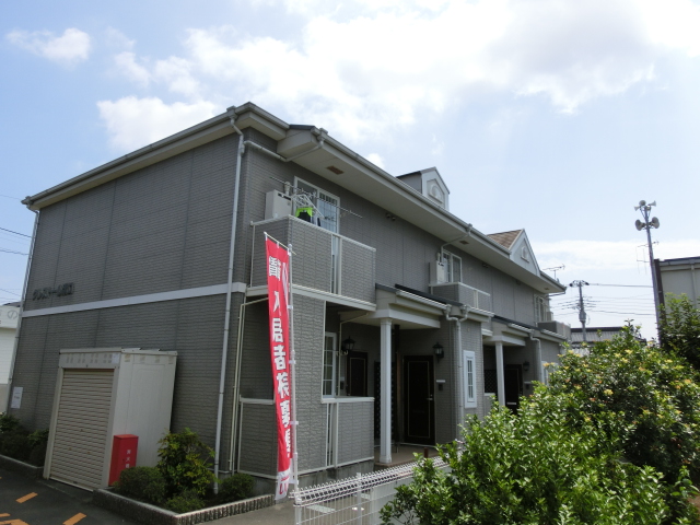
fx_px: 506
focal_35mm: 25
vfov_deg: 54.9
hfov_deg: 69.4
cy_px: 262
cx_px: 350
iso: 80
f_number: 8
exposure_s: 1/250
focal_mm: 4.4
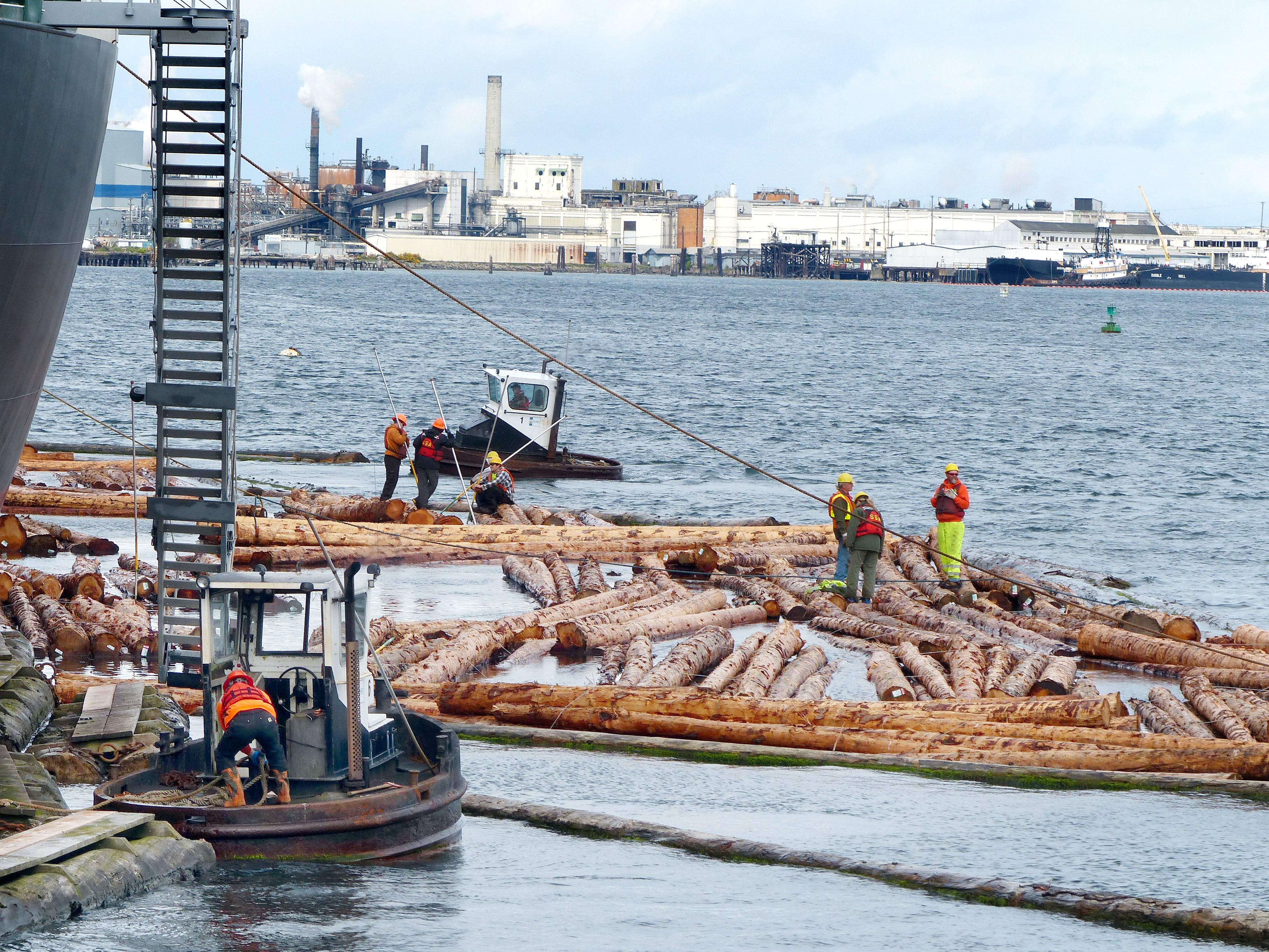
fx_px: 8358
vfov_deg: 6.5
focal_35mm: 228
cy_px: 476
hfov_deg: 8.7
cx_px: 634
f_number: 4
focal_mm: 41.1
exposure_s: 1/1000
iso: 100
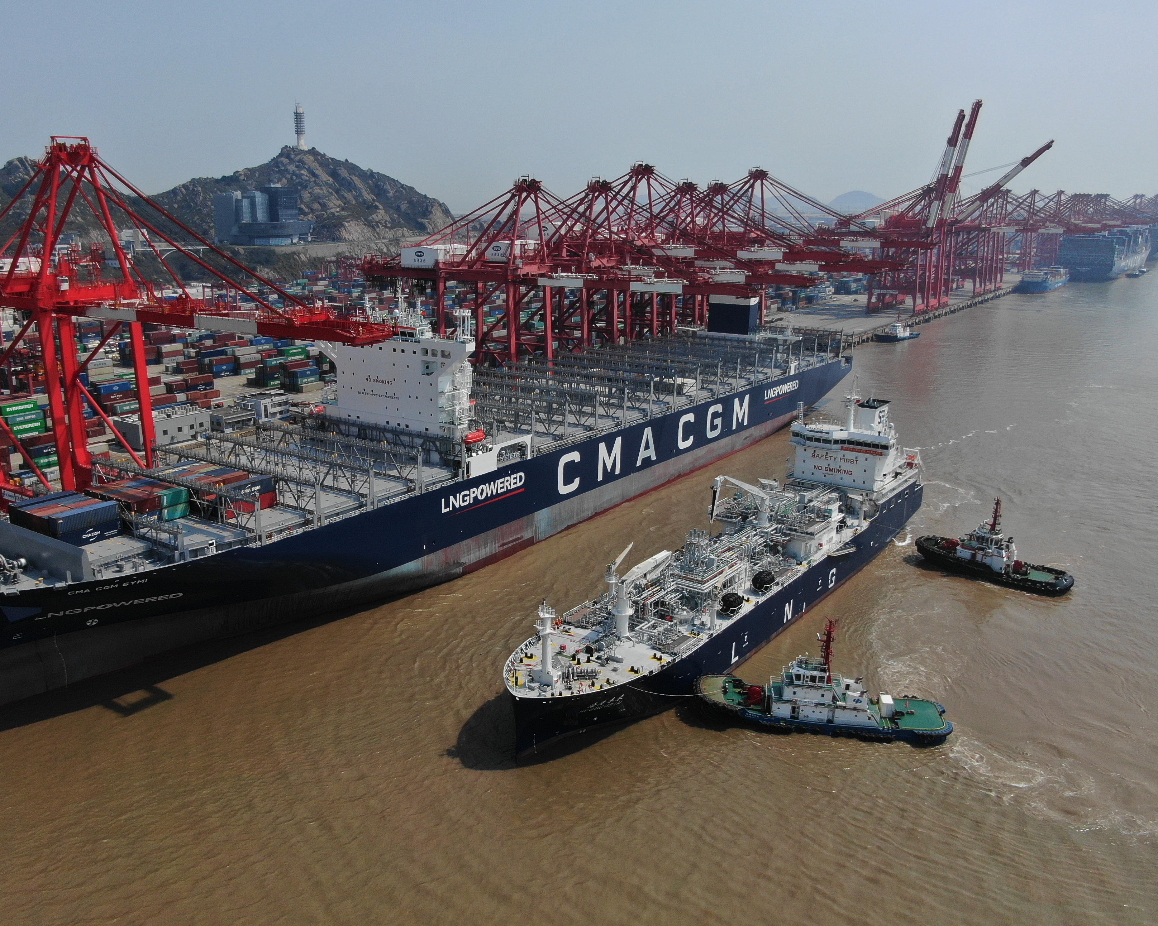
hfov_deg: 60.1
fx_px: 994
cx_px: 486
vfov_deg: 49.9
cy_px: 496
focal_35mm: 29
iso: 100
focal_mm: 4.39
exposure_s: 1/3200
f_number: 2.8
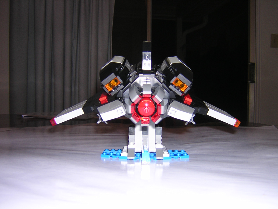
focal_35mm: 36
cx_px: 139
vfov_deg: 39.7
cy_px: 104
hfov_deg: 51.4
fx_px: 289
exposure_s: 1/60.1
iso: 100
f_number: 2.6
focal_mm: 4.7
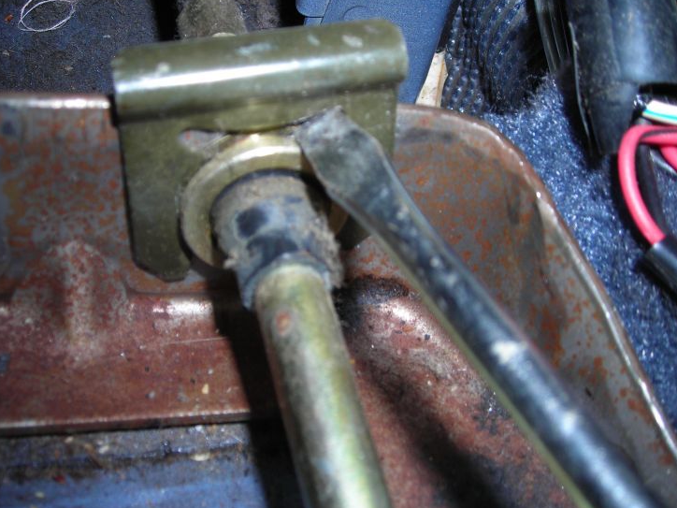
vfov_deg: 34.3
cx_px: 324
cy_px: 240
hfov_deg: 44.8
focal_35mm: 42
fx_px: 821
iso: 50
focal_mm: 6.3
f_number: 3.2
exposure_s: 1/60.1
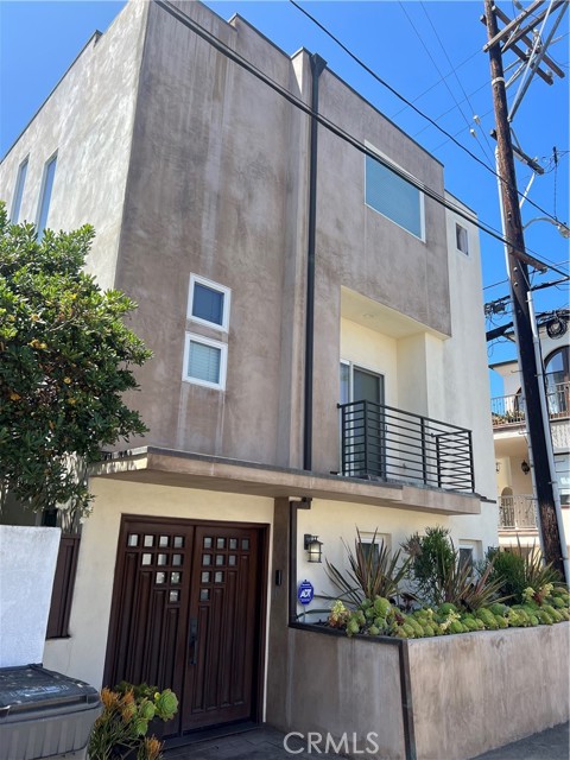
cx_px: 285
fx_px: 571
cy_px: 380
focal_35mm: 26
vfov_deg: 67.3
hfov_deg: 53.1
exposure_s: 1/1698
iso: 50
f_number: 1.5
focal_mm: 5.7
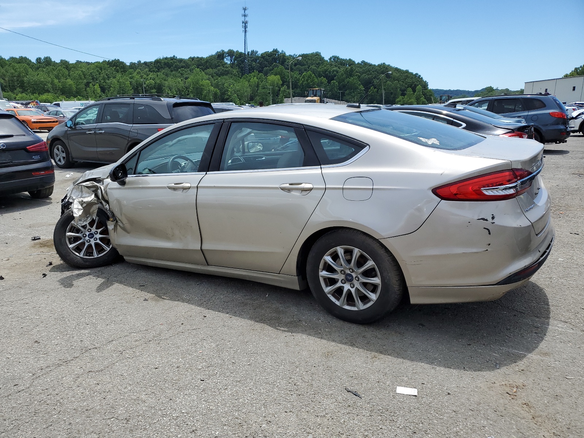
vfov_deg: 53.1
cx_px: 292
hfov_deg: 67.3
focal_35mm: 26
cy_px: 219
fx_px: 439
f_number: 1.5
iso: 50
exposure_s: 1/3333
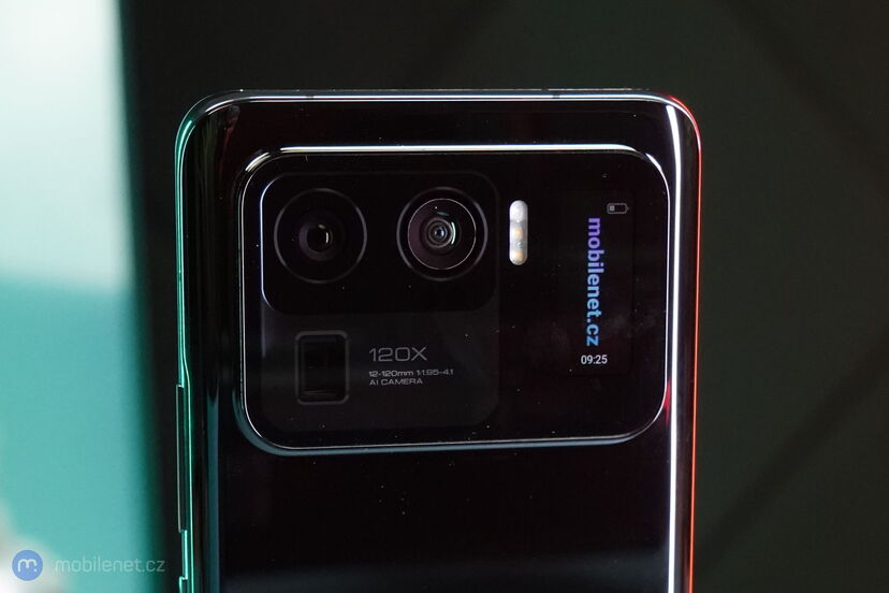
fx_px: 1062
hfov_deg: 45.4
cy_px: 296
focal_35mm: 43
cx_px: 444
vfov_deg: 31.2
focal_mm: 43
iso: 4000
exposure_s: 1/200
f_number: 8
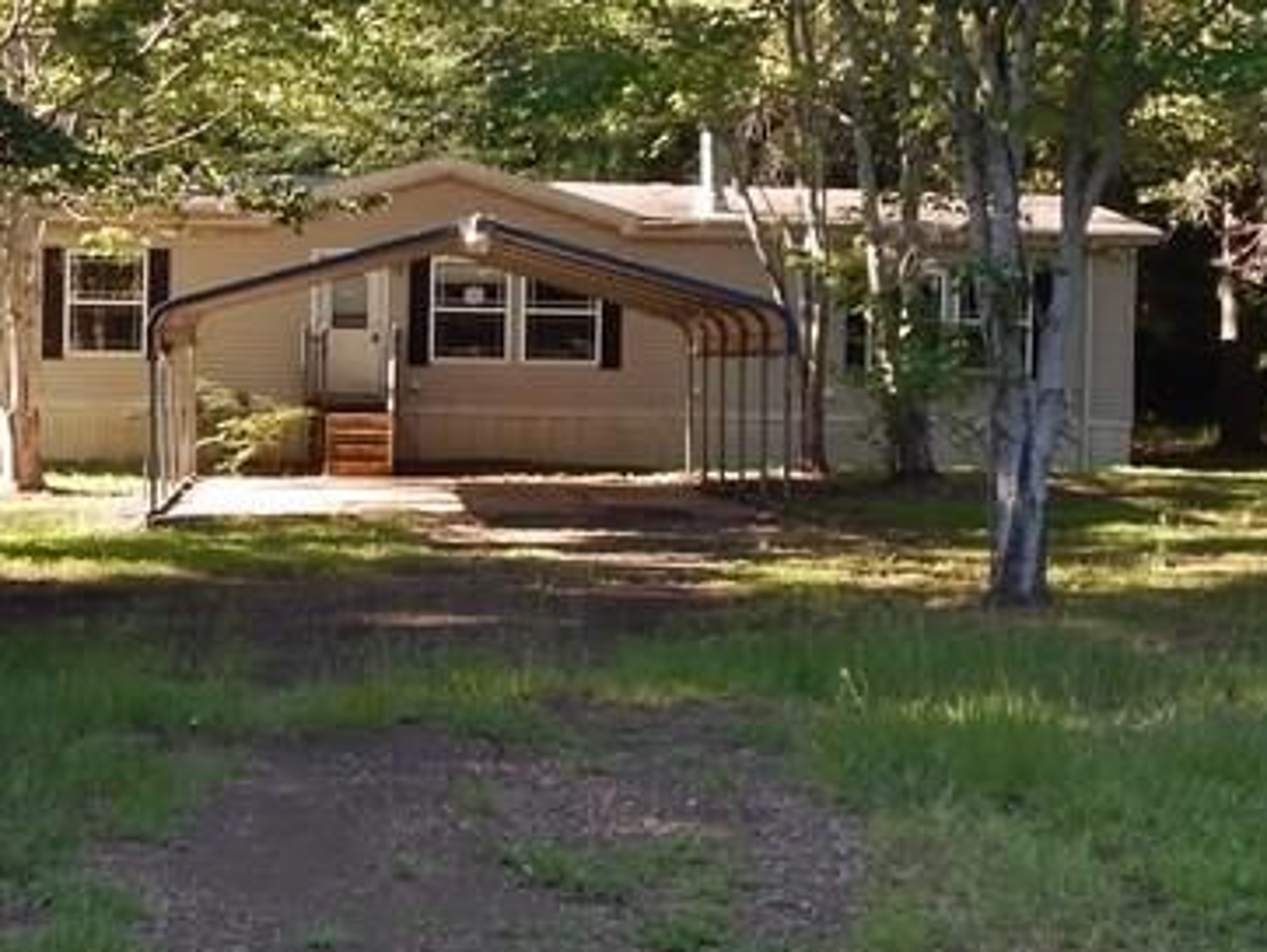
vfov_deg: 22.6
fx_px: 2381
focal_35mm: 65
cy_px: 388
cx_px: 616
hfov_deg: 29.8
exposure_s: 1/200
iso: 125
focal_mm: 4
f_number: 3
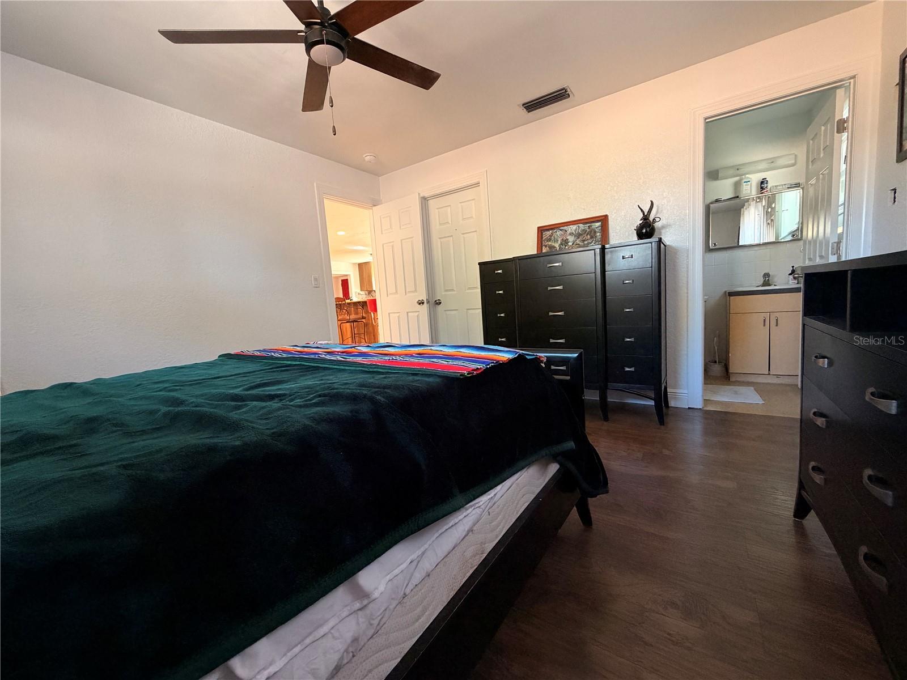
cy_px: 340
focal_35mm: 14
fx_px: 367
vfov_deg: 85.7
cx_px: 454
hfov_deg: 102.1
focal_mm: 2.22
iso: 320
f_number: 2.2
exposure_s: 1/61
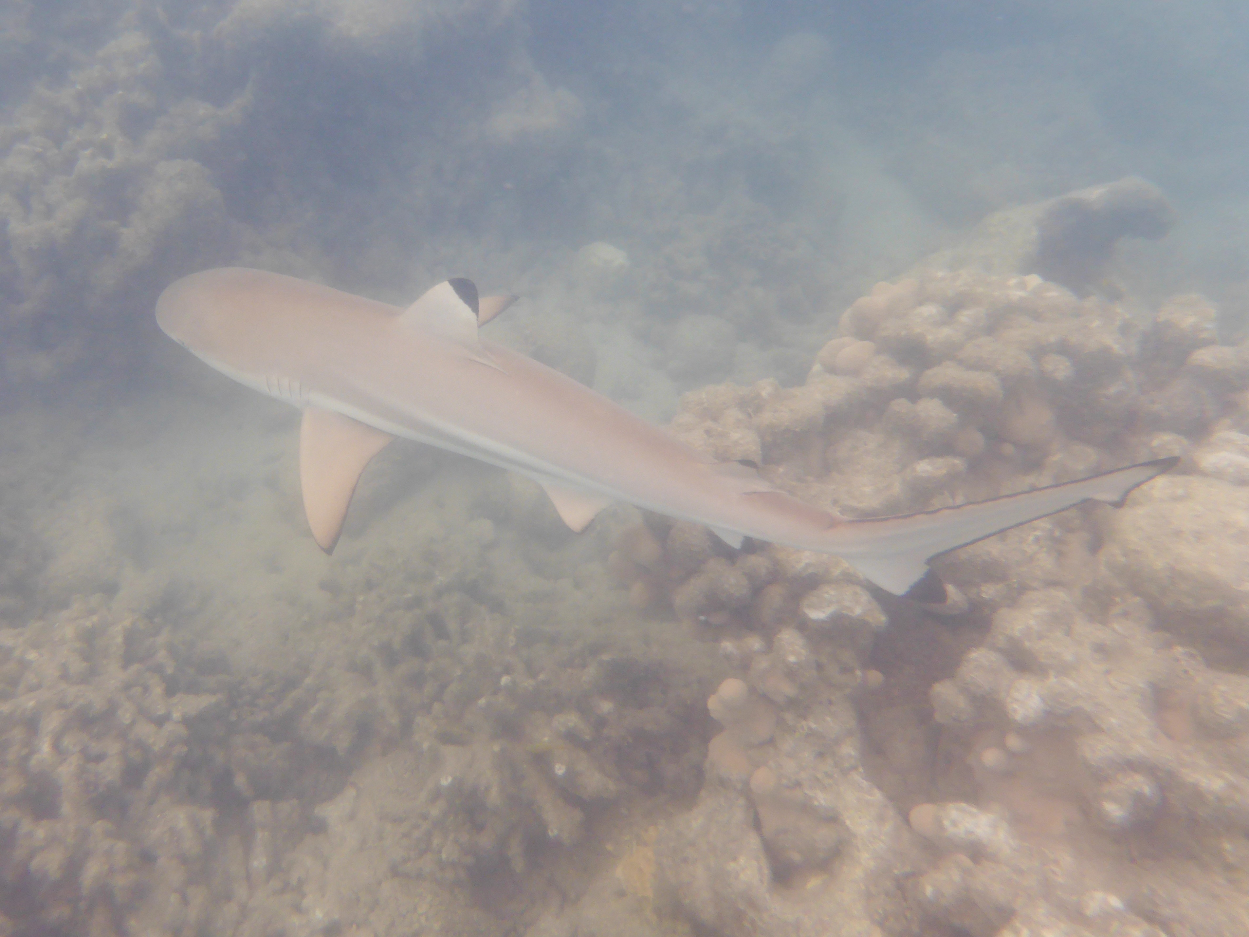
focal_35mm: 24
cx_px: 624
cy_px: 468
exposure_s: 1/200
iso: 100
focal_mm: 4.3
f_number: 3.3
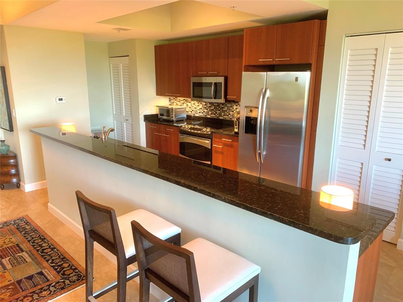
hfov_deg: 67.3
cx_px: 202
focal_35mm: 26
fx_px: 303
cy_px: 151
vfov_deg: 53.1
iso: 160
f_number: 1.8
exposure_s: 1/60
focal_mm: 4.25
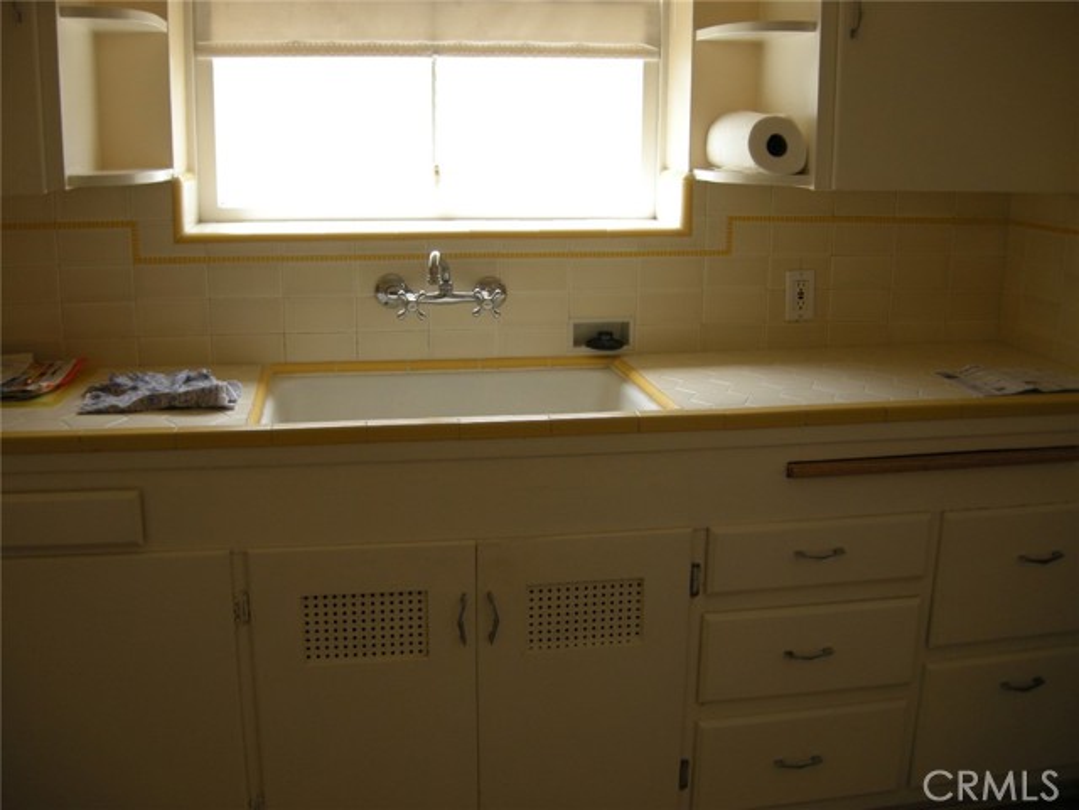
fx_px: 1091
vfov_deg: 40.7
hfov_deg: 52.6
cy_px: 405
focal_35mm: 35
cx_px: 540
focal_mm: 7.5
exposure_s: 1/65.2
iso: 69
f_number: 2.7
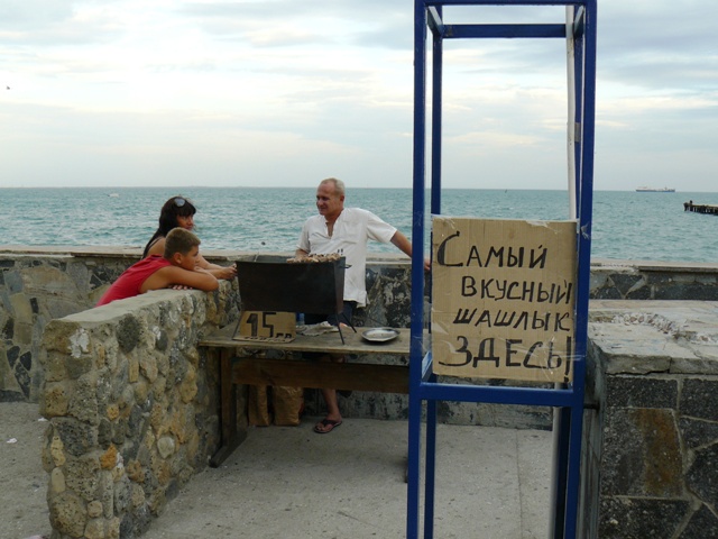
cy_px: 270
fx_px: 747
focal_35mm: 36
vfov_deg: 39.7
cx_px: 359
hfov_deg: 51.4
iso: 100
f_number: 4
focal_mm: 6
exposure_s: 1/100
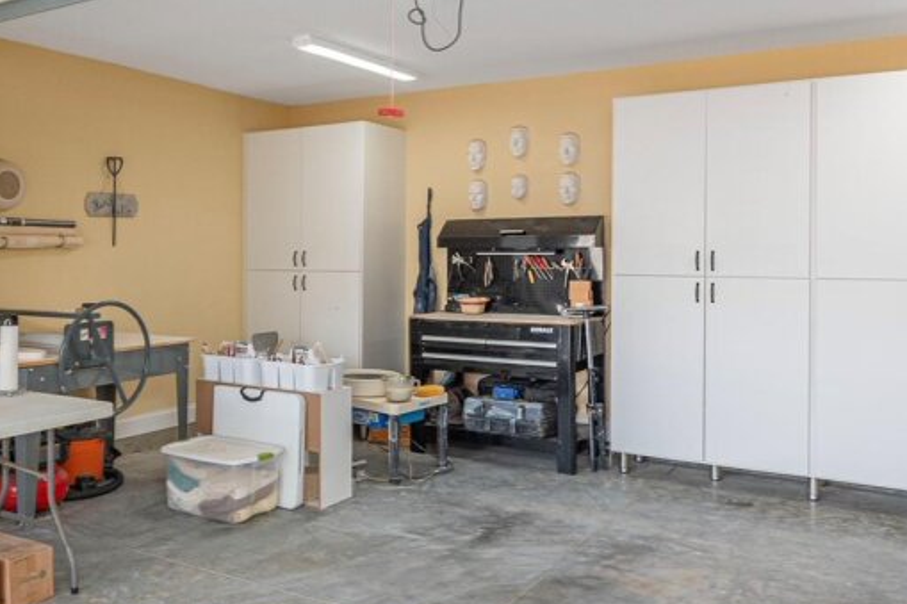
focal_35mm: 33
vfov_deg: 39.8
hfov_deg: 56.4
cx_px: 326
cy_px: 255
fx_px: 831
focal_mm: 14
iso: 320
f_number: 7.1
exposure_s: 1/160
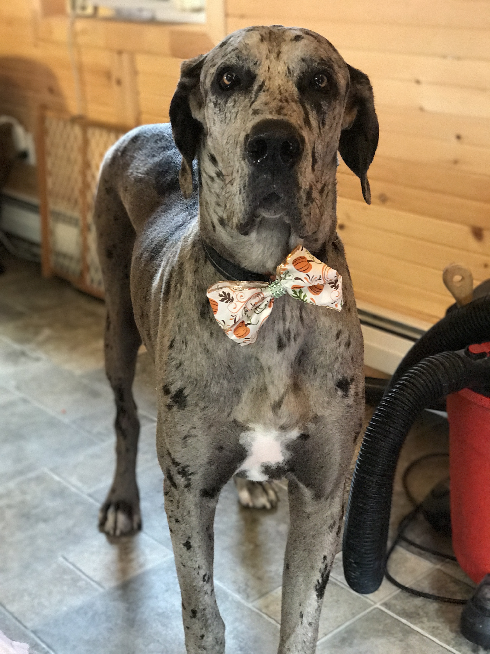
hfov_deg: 25.7
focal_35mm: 57
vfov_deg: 33.8
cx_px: 245
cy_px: 327
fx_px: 1076
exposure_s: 1/60
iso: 500
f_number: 2.8
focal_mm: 6.6
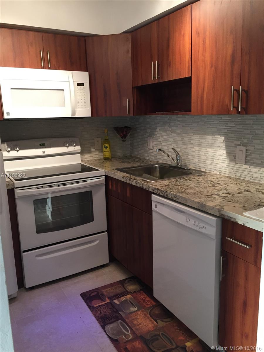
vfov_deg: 61.7
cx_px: 132
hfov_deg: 48.2
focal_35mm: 29
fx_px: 295
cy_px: 176
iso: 50
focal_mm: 4.15
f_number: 2.2
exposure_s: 1/30
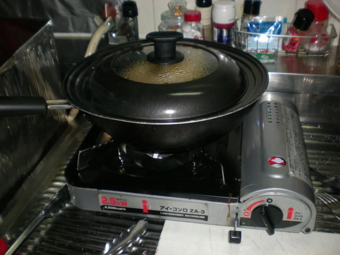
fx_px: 373
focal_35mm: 38
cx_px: 170
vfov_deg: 37.7
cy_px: 128
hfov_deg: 49.0
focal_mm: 6.3
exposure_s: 1/30
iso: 50
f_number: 3.1
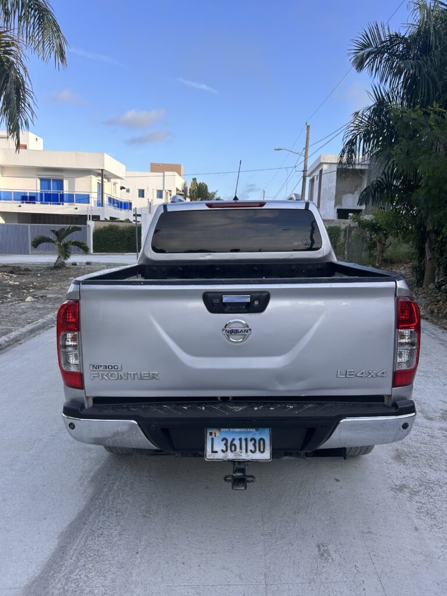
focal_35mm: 26
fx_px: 448
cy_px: 298
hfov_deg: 53.1
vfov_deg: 67.3
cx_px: 224
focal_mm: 5.7
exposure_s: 1/1196
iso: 50
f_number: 1.5
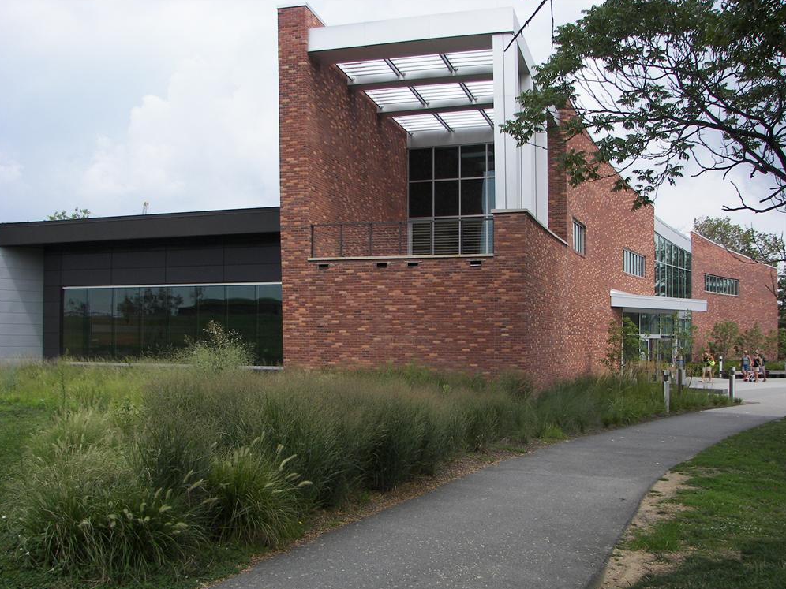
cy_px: 297
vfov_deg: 38.7
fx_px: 840
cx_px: 386
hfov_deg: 50.1
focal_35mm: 37
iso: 64
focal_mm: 6
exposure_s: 1/800
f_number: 2.8
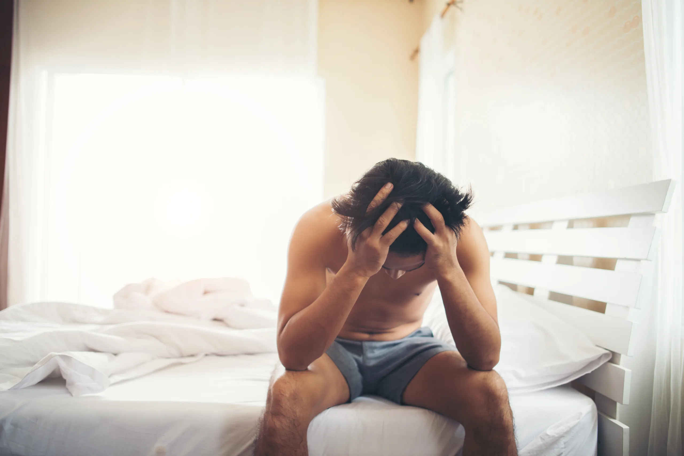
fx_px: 532
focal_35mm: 28
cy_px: 228
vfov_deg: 46.4
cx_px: 342
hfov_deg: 65.5
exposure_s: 1/160
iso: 400
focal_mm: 28
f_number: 1.8
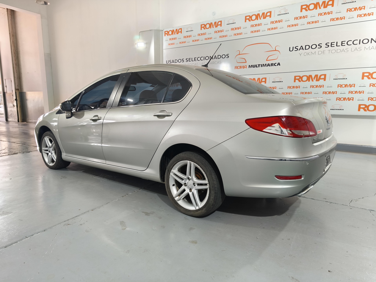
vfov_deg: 58.9
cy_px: 141
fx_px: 250
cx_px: 188
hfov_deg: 73.9
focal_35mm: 23
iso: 250
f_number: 1.7
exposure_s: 1/50
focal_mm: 5.35
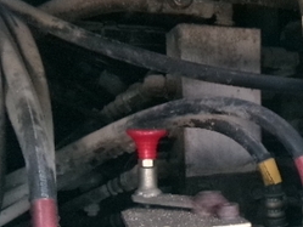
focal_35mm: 54
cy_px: 194
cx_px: 273
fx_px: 473
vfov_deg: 26.4
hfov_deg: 33.6
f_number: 3.9
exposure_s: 1/17
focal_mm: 5.1
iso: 656
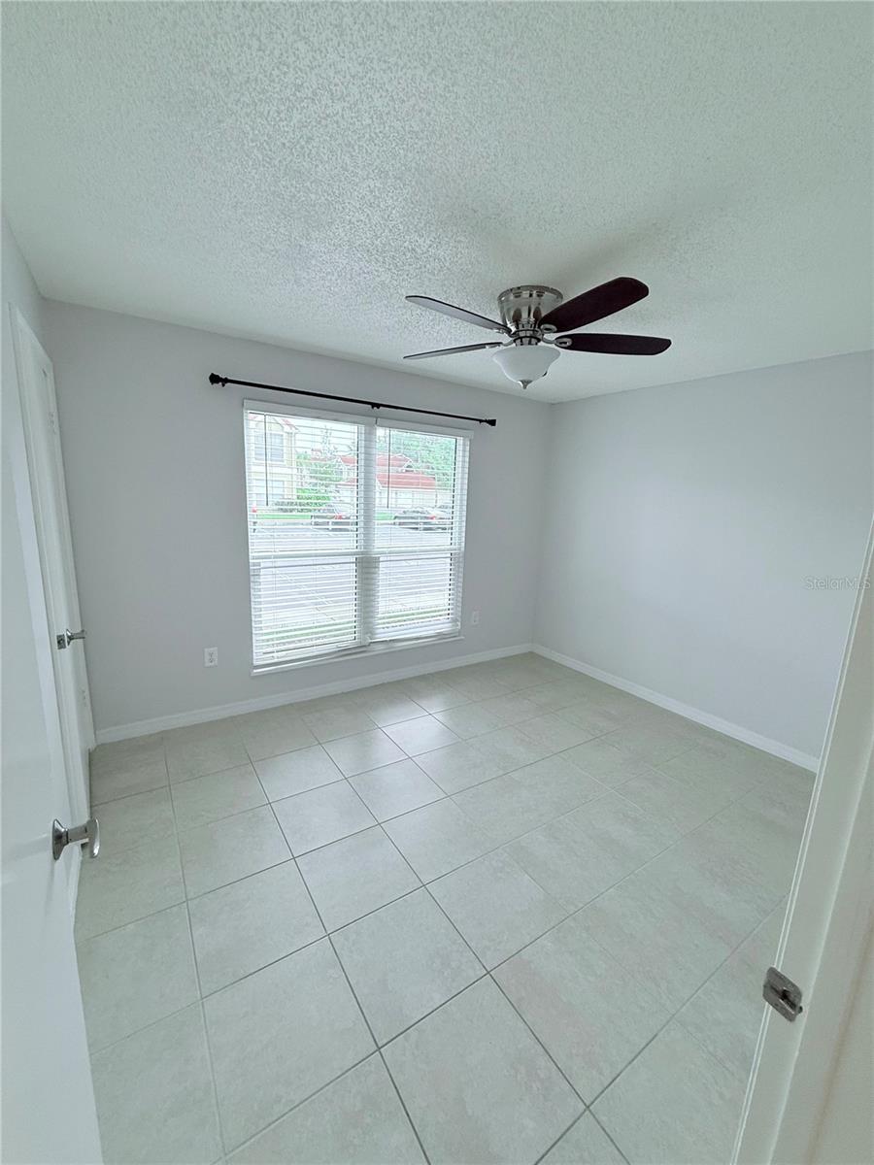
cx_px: 437
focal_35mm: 14
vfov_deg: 102.1
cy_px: 582
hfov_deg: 85.7
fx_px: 471
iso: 64
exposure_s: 1/120
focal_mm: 2.22
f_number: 2.2
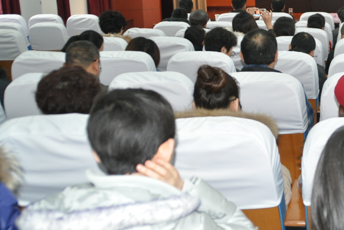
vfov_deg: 24.5
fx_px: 526
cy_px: 80
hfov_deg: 33.7
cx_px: 328
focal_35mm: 55
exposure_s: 1/60
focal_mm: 18
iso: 800
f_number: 3.5
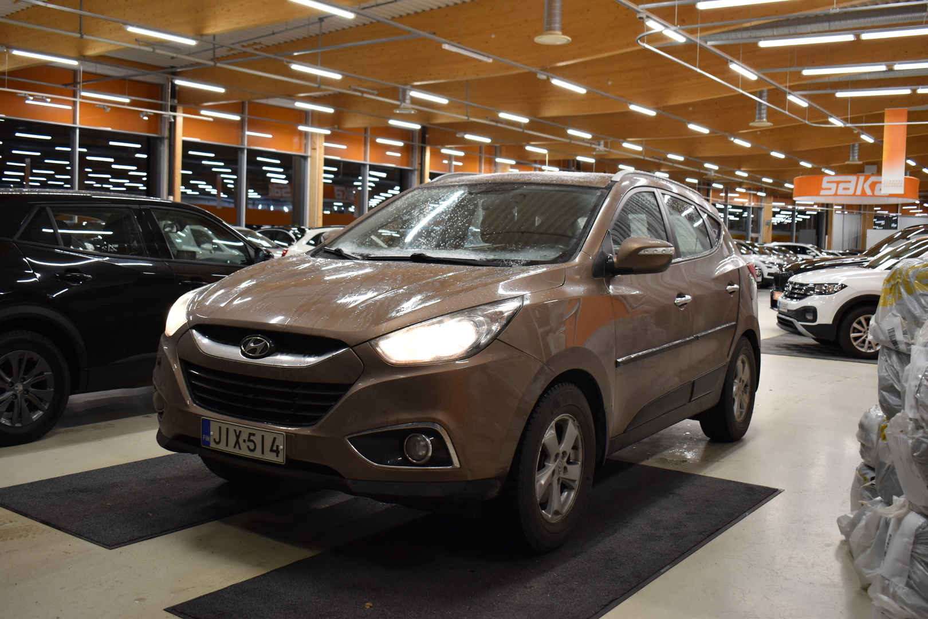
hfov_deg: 55.1
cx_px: 464
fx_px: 889
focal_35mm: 34
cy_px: 310
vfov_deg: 38.4
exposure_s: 1/60
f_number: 4
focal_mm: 23
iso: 560
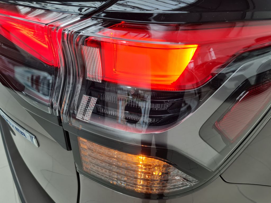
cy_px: 102
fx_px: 204
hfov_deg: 67.3
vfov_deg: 53.1
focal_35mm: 26
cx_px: 136
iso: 50
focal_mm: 5.4
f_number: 1.8
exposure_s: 1/100
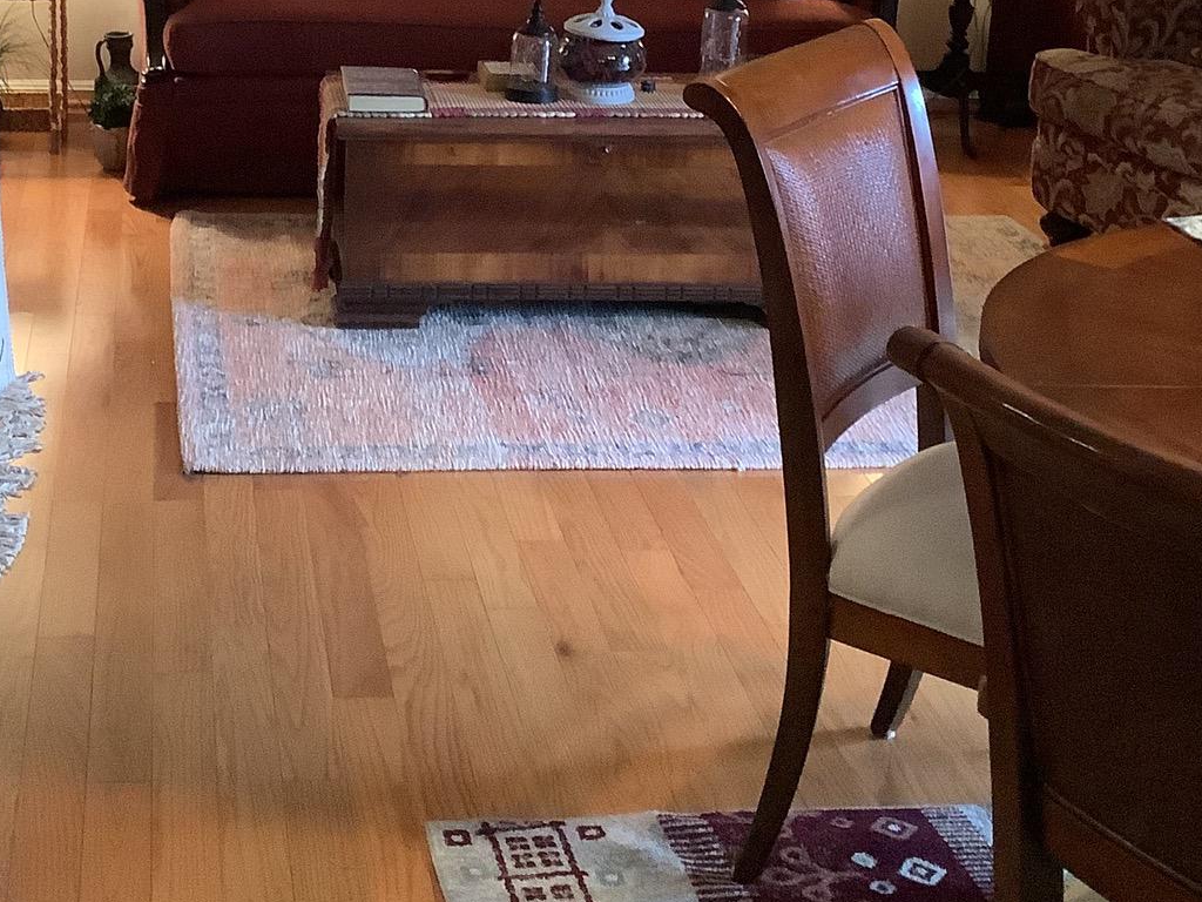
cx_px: 423
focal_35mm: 62
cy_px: 70
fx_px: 2153
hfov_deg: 31.0
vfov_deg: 23.0
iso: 640
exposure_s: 1/30
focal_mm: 3.3
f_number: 2.4
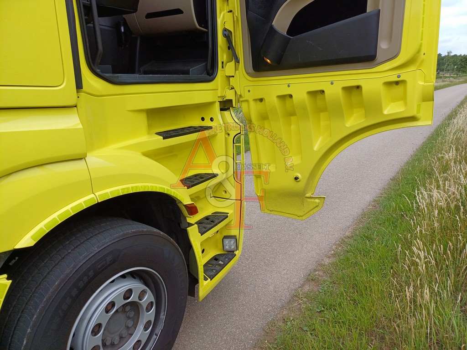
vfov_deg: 54.9
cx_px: 234
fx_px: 337
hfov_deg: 69.4
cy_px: 175
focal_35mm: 25
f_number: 1.8
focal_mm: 4.65
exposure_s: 1/401
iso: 50
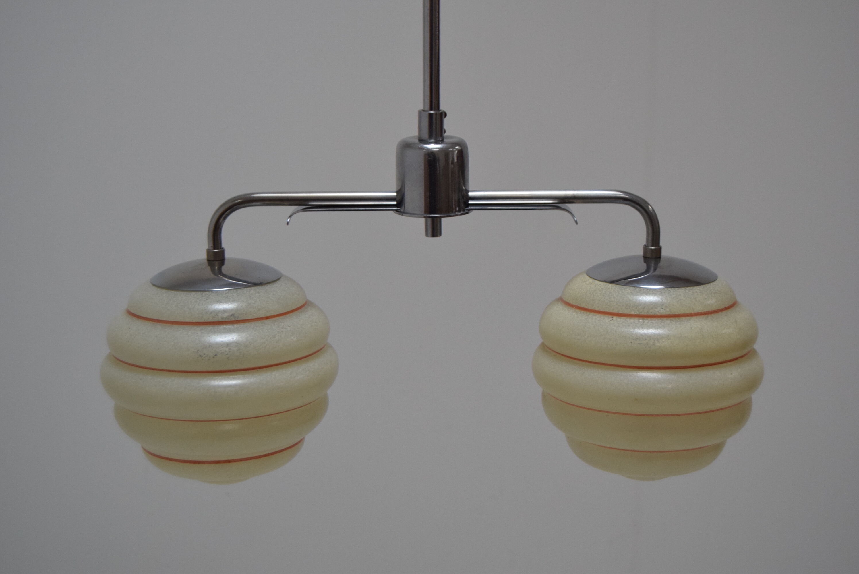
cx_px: 430
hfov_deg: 31.9
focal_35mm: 63
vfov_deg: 21.6
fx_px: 1504
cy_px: 287
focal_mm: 42
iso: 1600
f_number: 5
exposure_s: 1/100
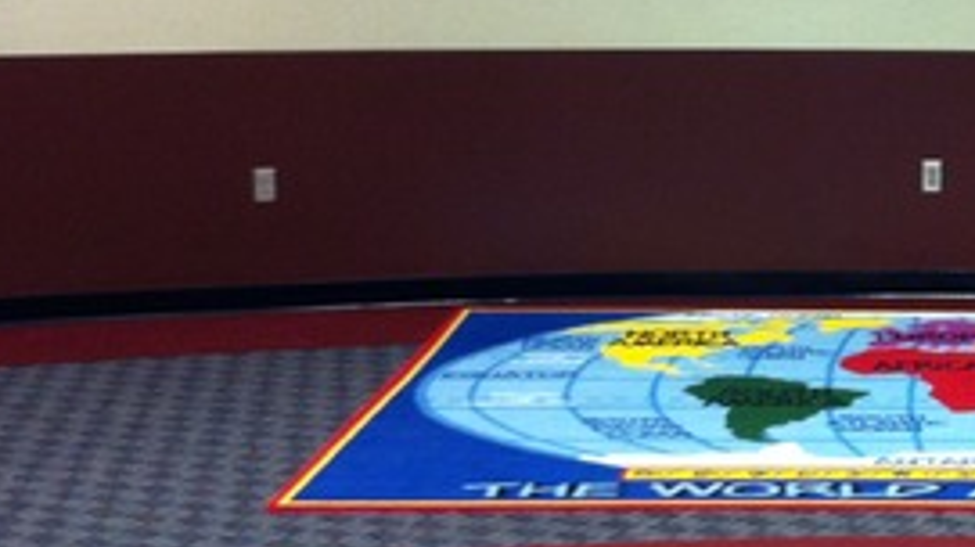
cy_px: 36
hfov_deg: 22.9
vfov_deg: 13.3
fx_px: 2325
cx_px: 932
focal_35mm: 90
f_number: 2.8
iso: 125
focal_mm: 3.85
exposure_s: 1/15
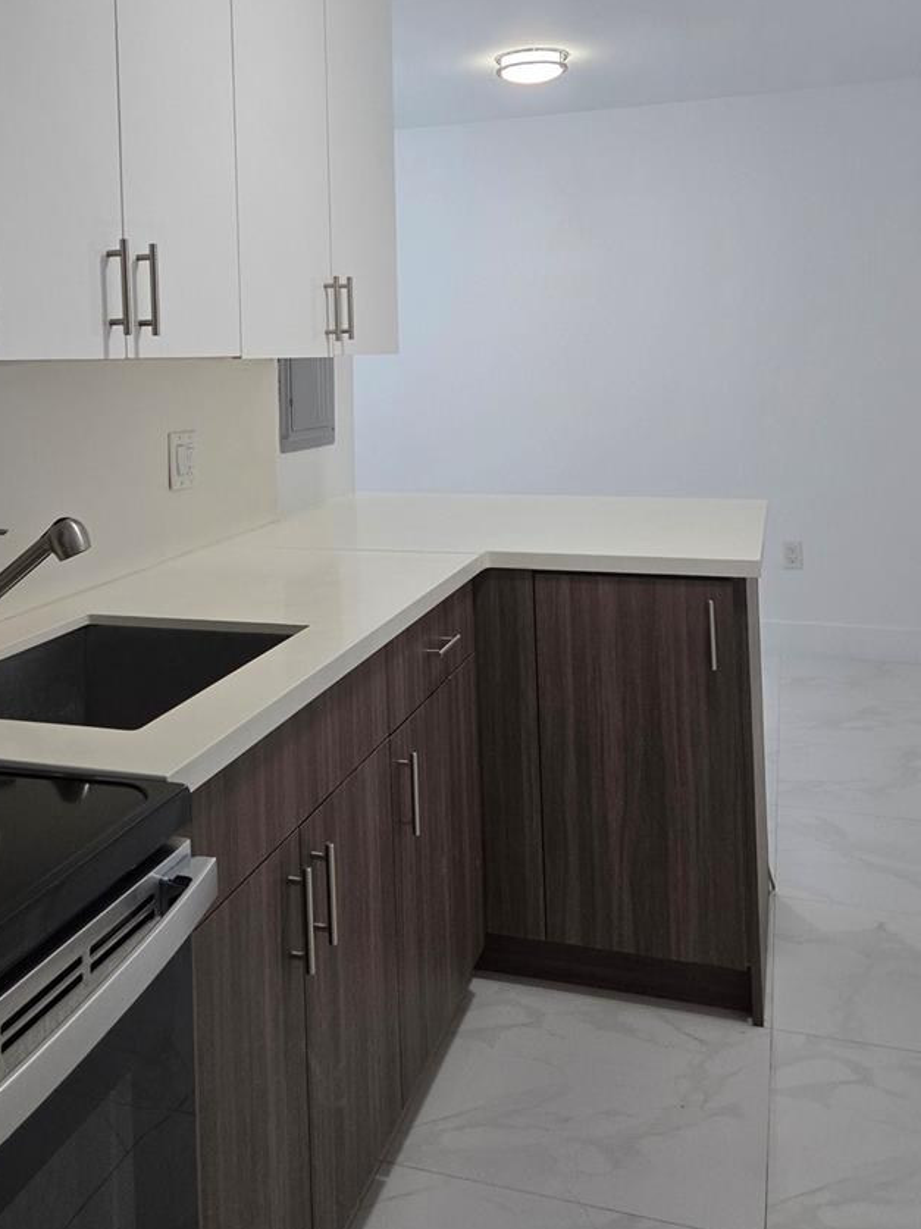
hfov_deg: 42.6
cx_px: 336
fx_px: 1171
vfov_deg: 53.9
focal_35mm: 33
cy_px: 381
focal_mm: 5.4
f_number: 1.8
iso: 200
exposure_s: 1/120
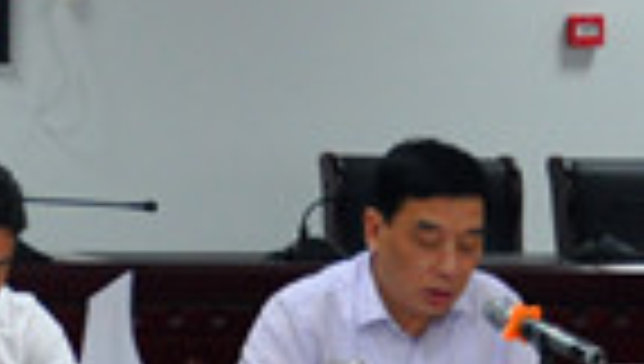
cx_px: -351
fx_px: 4139
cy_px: -61
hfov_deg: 8.7
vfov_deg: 5.0
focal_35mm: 242
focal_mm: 34
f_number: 5
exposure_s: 1/100
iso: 1250
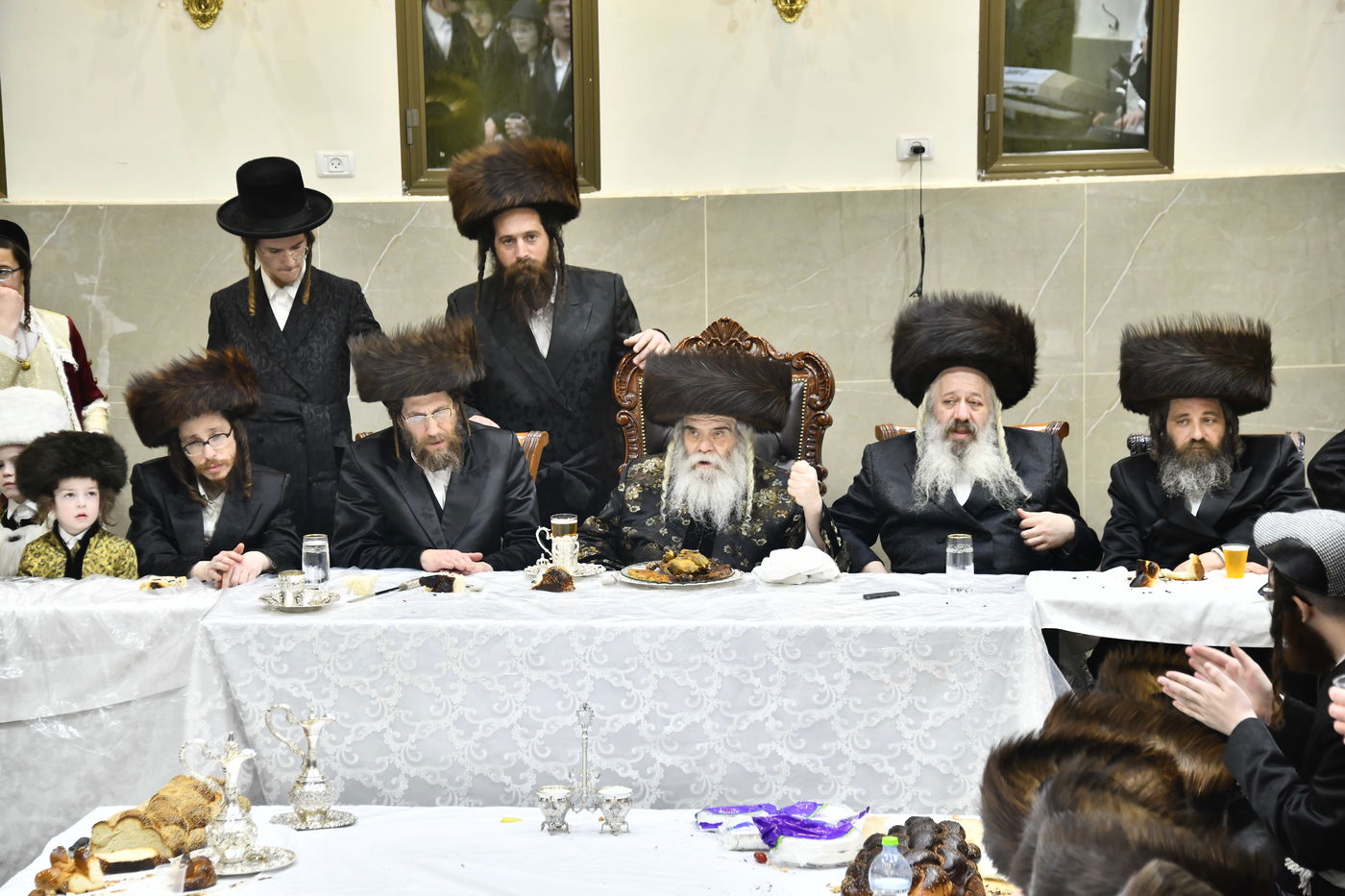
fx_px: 4669
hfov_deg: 16.4
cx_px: 672
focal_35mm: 125
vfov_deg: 11.0
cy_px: 448
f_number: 5.6
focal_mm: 125
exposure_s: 1/160
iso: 800
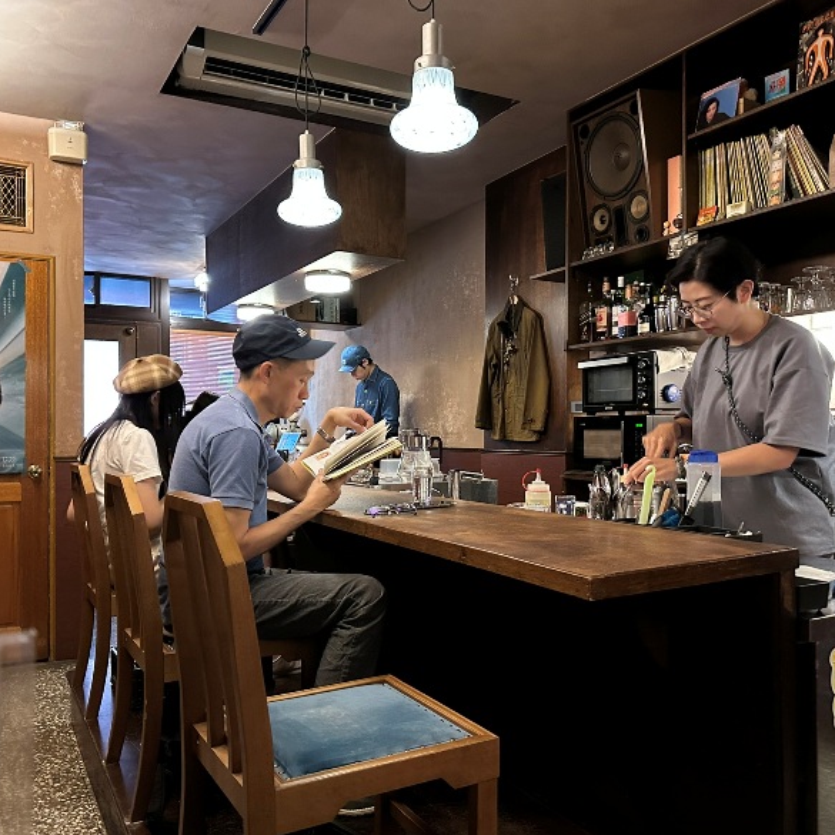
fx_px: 791
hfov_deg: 55.6
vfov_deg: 55.6
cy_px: 427
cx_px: 401
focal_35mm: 29
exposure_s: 1/30
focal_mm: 6.86
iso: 1000
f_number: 1.78
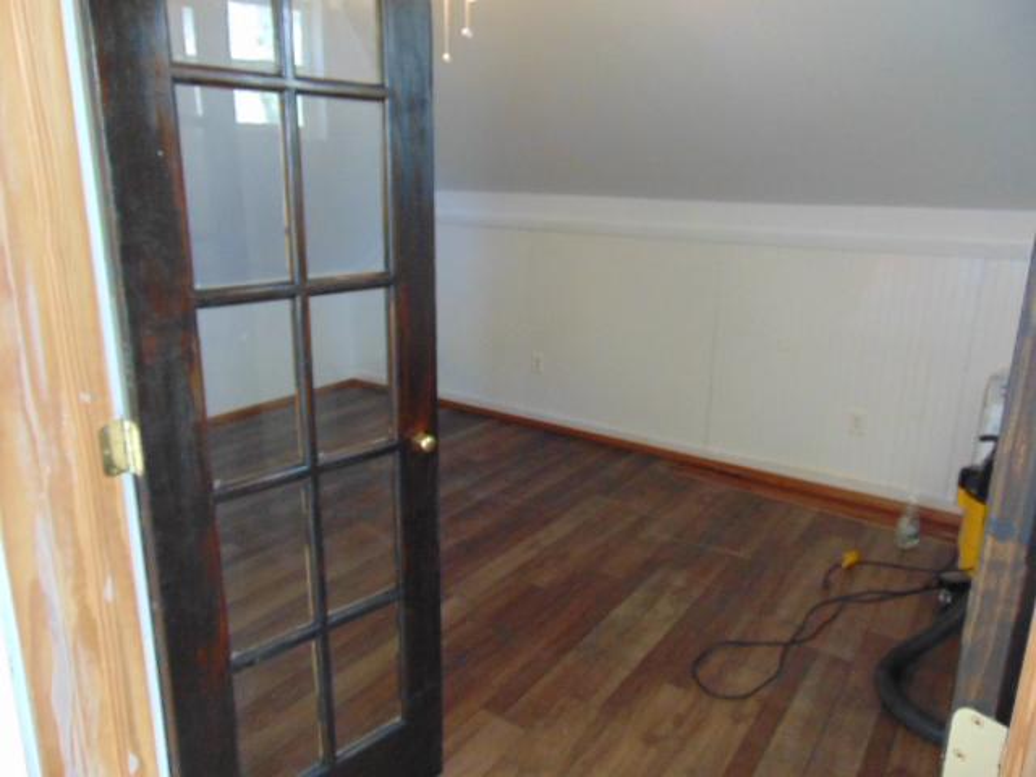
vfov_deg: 54.9
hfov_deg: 69.4
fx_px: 748
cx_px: 518
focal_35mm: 25
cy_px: 388
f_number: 3
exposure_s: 1/15
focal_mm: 4.5
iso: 400
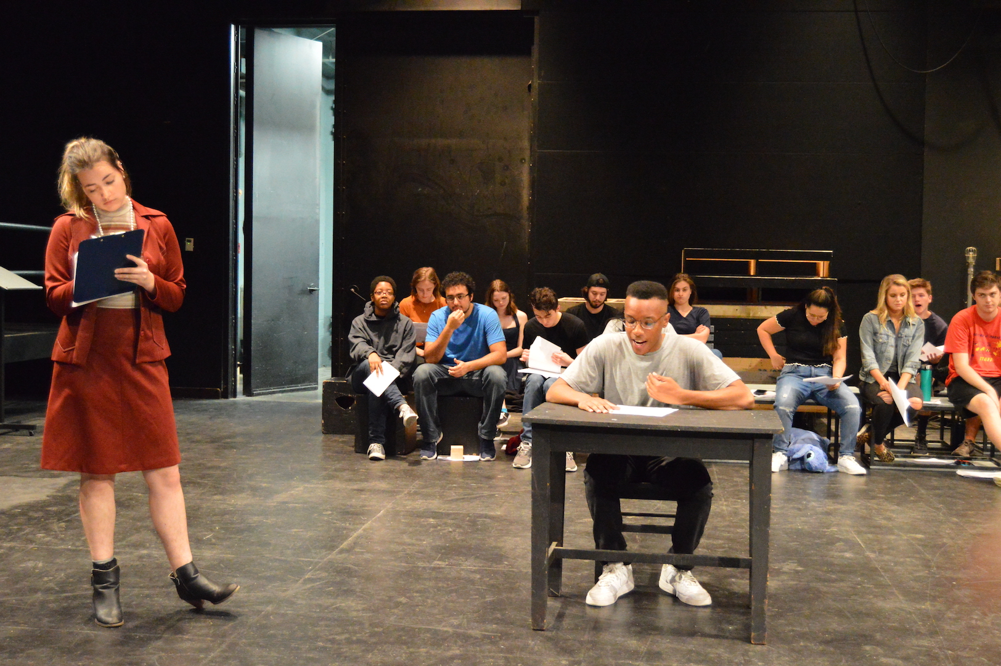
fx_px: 1250
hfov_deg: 43.6
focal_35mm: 45
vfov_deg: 29.8
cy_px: 333
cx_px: 500
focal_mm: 30
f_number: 4.2
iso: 6400
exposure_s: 1/40
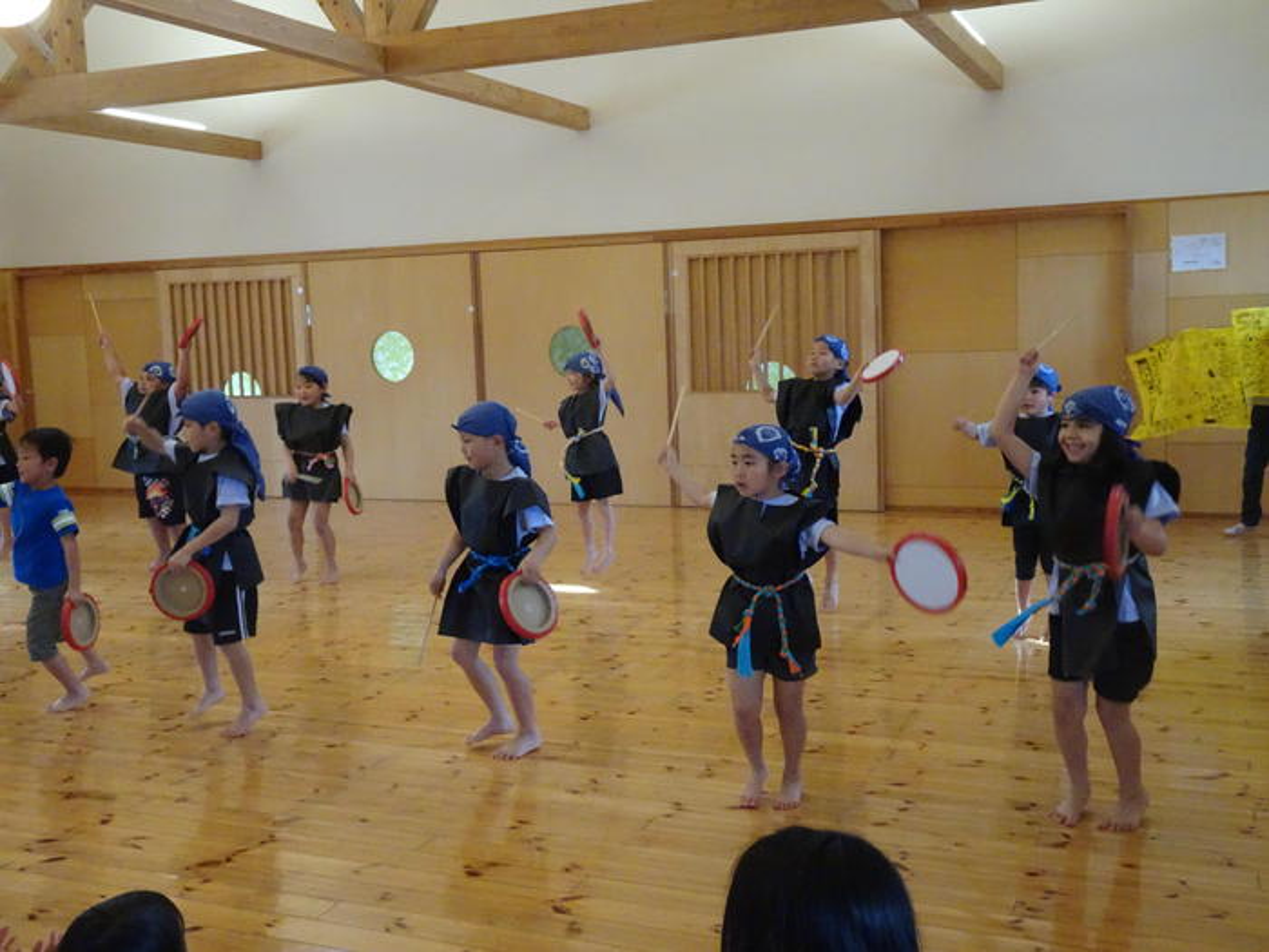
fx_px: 1320
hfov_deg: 51.4
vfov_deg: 39.7
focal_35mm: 36
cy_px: 476
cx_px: 634
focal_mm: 6.2
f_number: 4
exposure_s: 1/125
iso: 1600
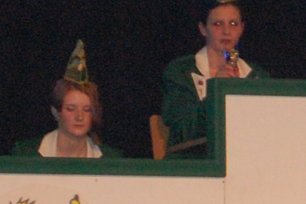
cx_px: 558
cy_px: -31
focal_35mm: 506
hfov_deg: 4.0
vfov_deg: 2.7
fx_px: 4299
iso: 1600
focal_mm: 55
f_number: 5.6
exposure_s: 1/60
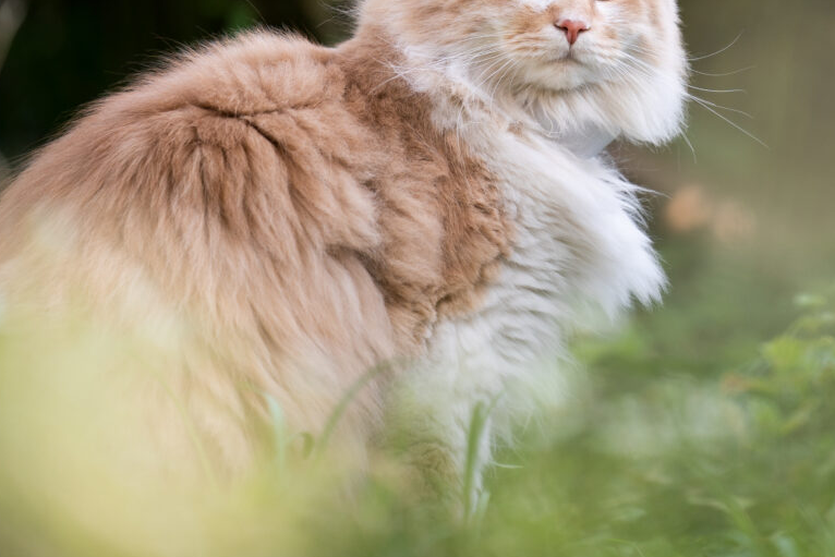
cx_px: 638
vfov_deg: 3.3
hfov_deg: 4.9
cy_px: -5
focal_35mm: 418
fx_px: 9696
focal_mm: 200
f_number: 2.8
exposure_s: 1/250
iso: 160
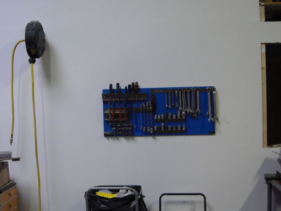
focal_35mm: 52
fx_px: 422
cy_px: 130
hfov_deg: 36.7
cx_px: 114
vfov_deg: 28.0
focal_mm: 6.2
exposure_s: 1/13
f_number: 2.7
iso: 200
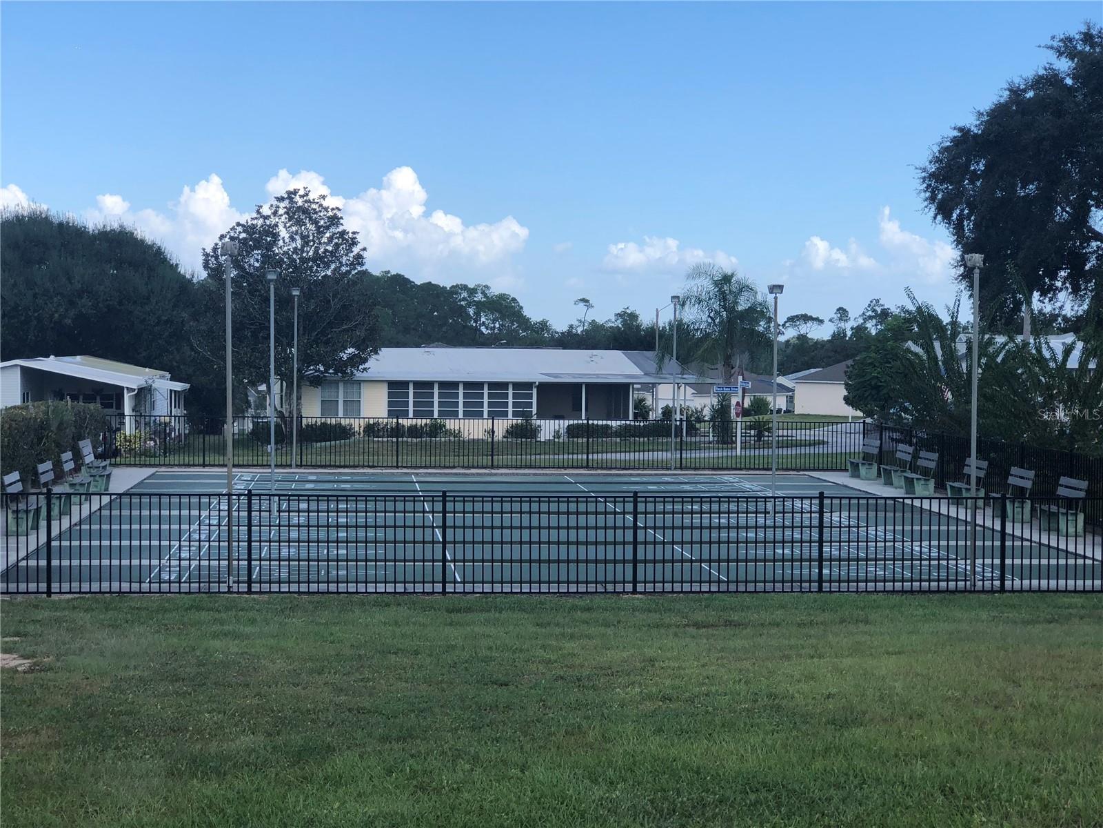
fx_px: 1816
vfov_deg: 25.7
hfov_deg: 33.8
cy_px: 414
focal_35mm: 57
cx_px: 552
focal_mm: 6.6
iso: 20
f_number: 2.8
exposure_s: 1/495
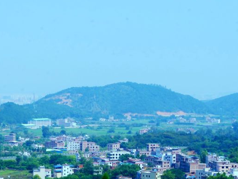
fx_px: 791
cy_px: 130
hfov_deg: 17.0
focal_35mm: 115
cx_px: 40
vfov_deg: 12.9
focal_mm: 40
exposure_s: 1/125
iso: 200
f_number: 16
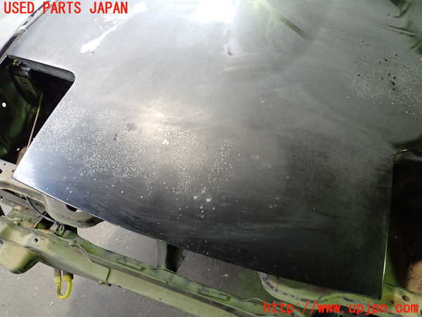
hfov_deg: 69.4
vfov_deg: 54.9
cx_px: 211
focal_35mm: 25
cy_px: 158
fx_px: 305
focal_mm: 4.5
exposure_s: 1/40
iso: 500
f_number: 2
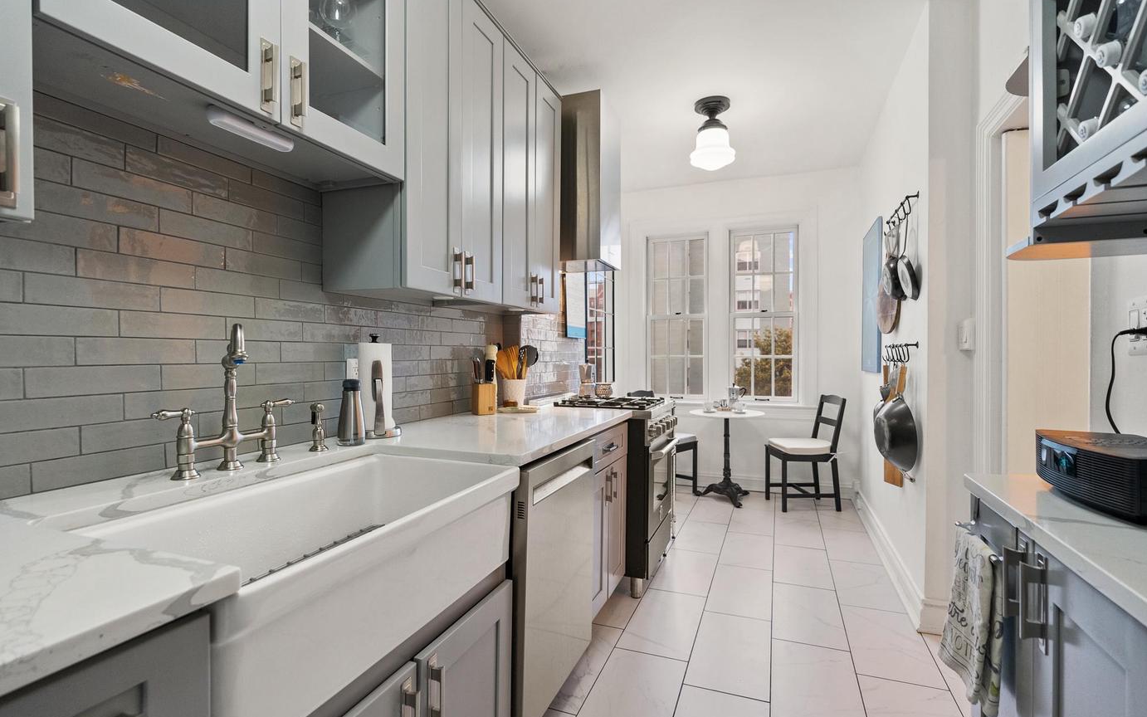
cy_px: 365
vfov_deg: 68.0
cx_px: 571
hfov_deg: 94.4
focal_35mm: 17
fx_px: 531
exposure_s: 1/25
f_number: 4
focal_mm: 16
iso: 1600
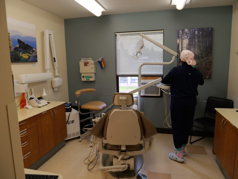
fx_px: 165
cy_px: 90
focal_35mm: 24
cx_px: 119
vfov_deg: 56.9
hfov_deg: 71.6
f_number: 4.5
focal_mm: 12
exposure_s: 1/60
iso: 640
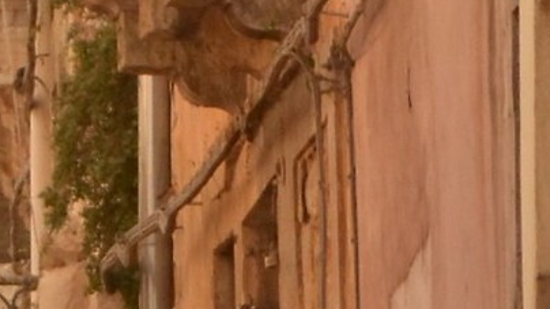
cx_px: -368
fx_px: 6255
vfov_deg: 2.8
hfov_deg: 5.0
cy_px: 204
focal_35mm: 429
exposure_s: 1/400
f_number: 10
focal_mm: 46
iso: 400
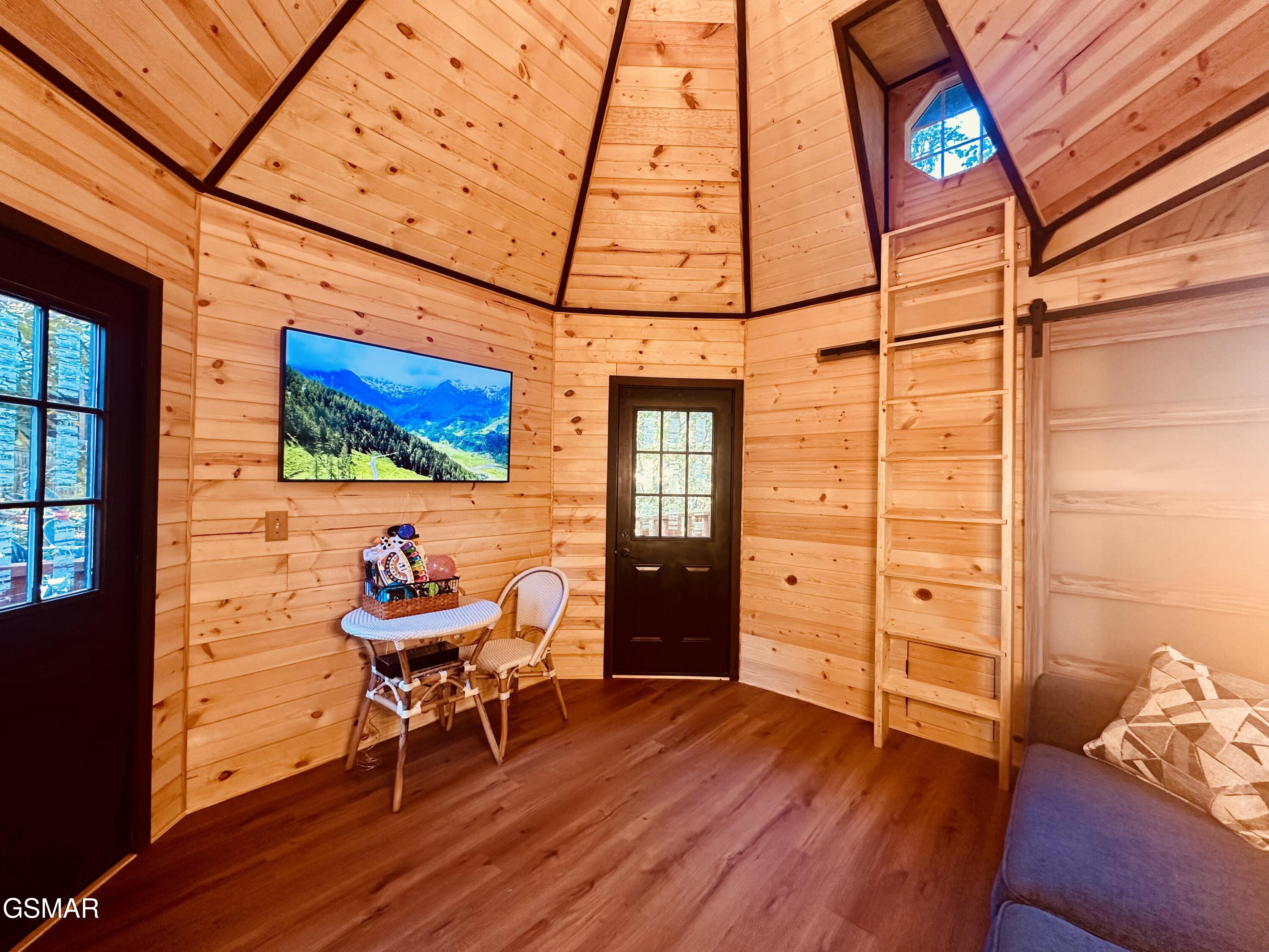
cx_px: 634
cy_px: 476
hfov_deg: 102.1
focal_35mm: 14
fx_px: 513
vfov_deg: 85.7
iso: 200
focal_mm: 2.22
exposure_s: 1/60
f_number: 2.2
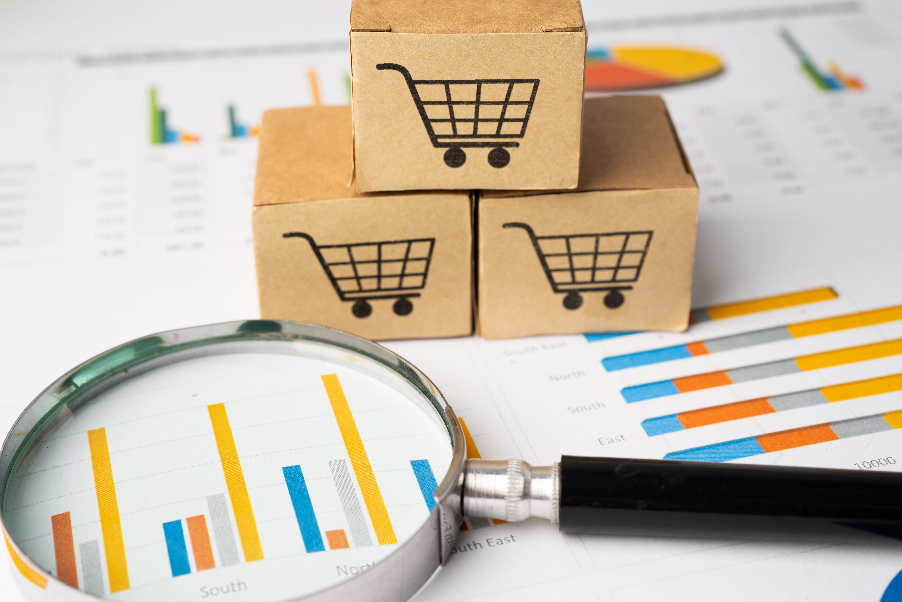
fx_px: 1403
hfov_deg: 35.6
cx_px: 402
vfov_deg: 24.2
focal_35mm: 56
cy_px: 319
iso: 100
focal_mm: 50
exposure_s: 1/60
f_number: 6.3
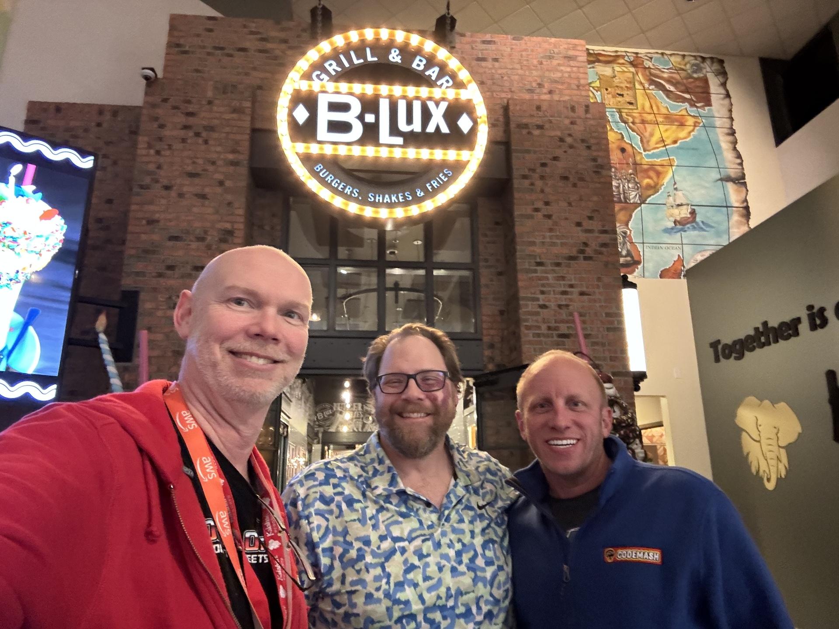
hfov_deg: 73.9
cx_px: 420
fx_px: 557
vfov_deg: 58.9
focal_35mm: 23
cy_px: 314
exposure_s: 1/24
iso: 640
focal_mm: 2.69
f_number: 1.9
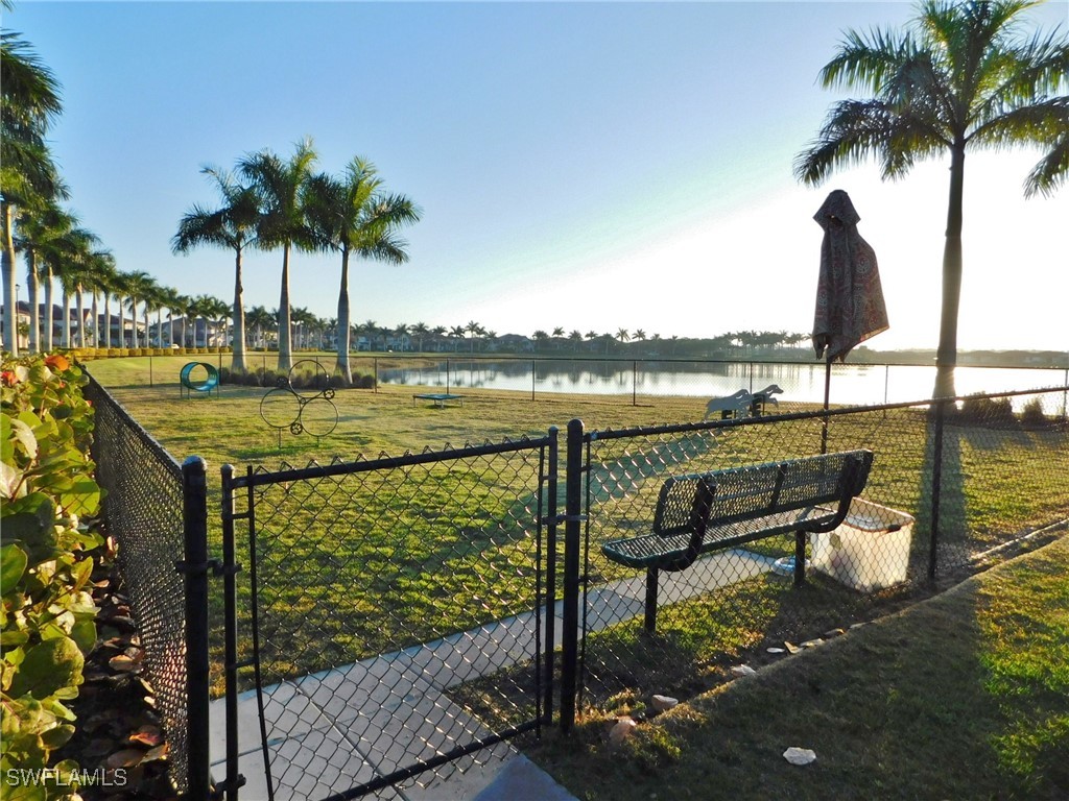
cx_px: 534
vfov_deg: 58.9
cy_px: 400
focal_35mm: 23
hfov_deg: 73.9
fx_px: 710
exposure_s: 1/800
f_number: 3
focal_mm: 4
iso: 125
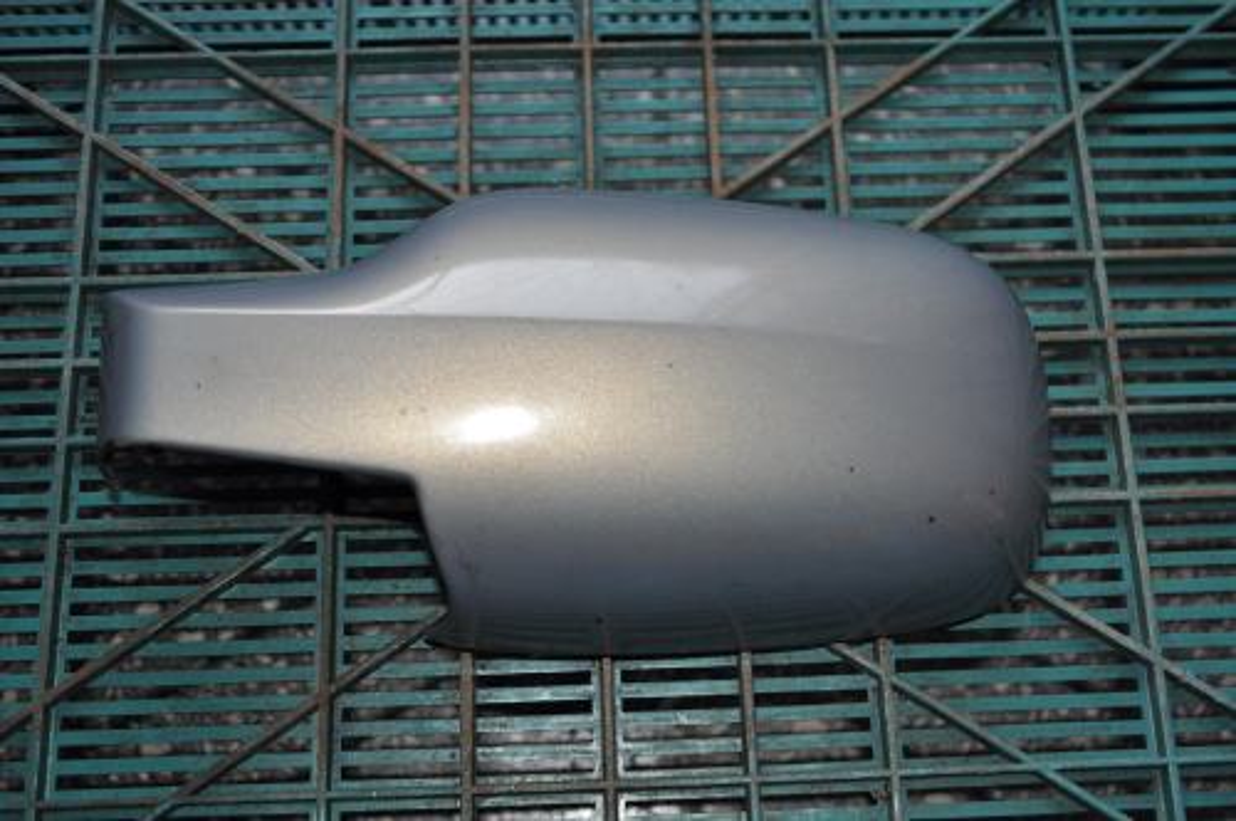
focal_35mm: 44
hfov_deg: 45.0
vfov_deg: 30.8
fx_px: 1492
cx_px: 618
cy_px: 410
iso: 400
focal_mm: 29
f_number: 4.5
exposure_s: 1/60
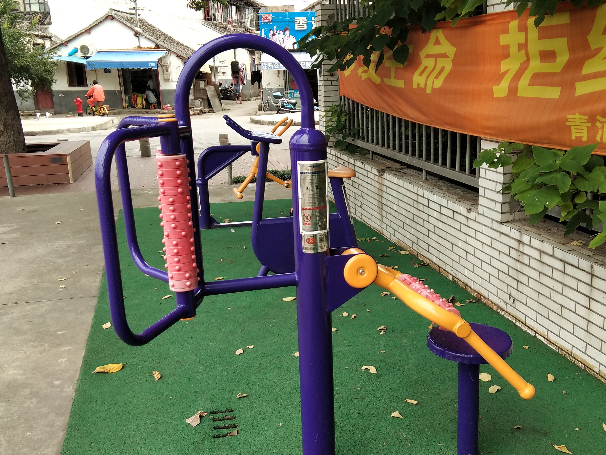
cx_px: 351
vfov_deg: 35.1
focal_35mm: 41
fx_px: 718
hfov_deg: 45.6
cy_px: 252
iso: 50
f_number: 2.2
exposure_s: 1/264
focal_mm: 3.69
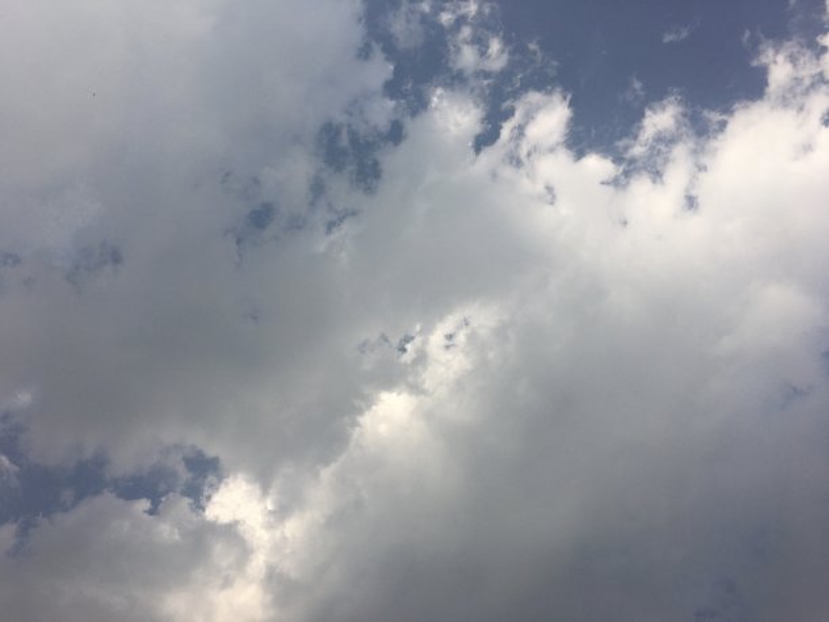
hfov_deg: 61.7
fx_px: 695
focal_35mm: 29
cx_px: 414
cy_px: 311
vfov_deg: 48.2
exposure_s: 1/2653
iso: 25
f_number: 2.2
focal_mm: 4.15
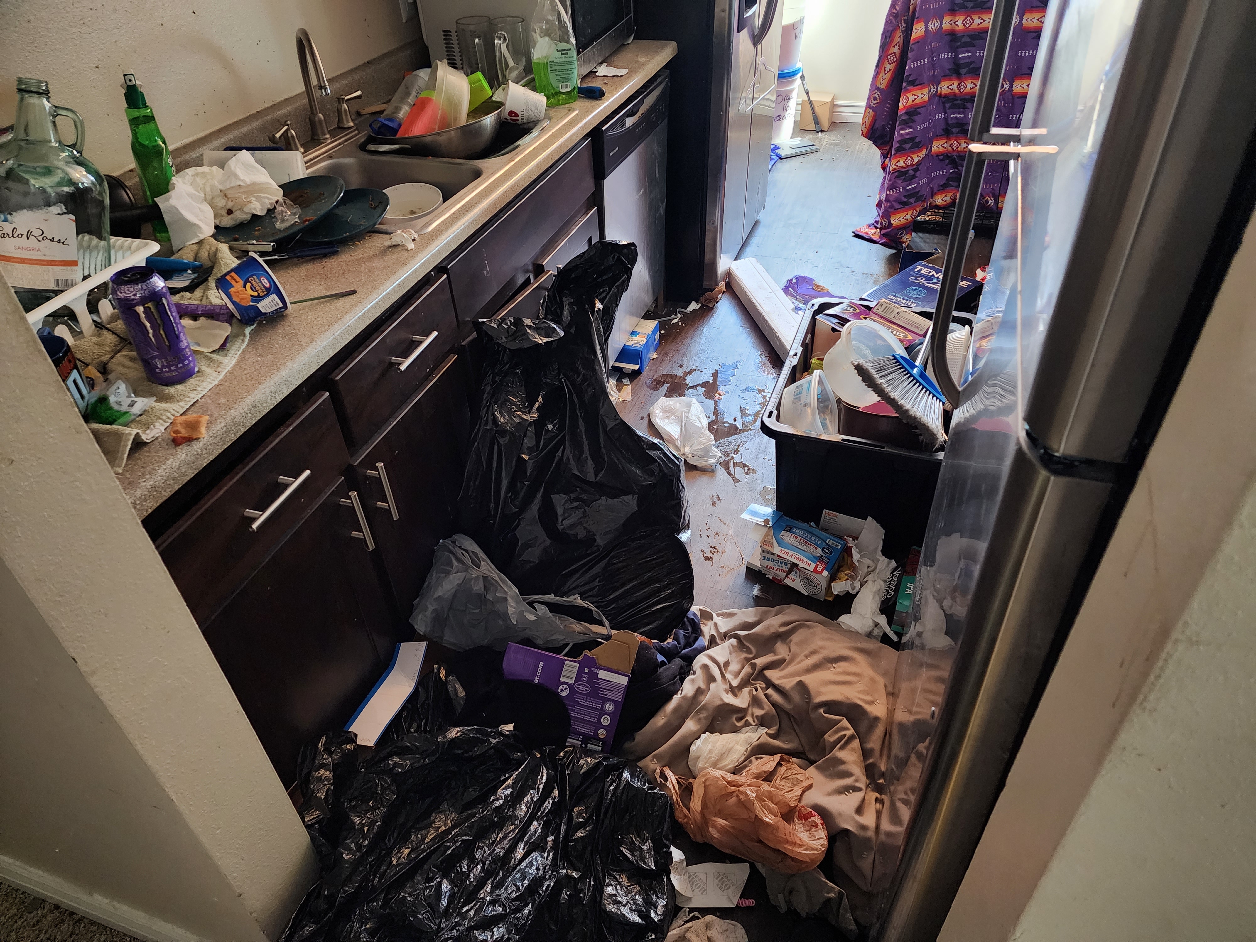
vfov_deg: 58.9
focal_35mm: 23
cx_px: 628
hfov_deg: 73.9
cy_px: 471
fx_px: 835
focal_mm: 6.4
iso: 640
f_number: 1.8
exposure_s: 1/24
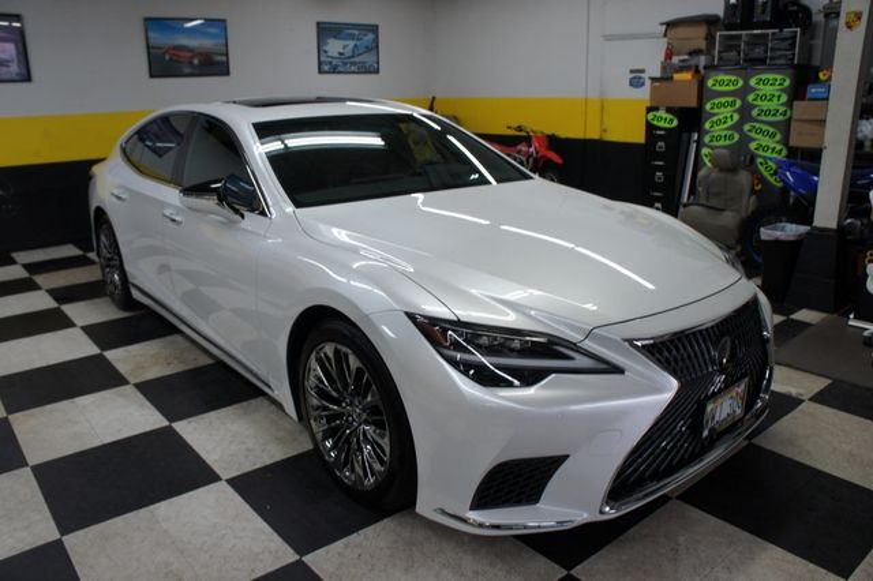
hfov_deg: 67.4
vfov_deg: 47.9
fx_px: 654
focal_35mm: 27
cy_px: 290
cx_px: 436
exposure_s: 1/50
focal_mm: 18
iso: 200
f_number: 4.5
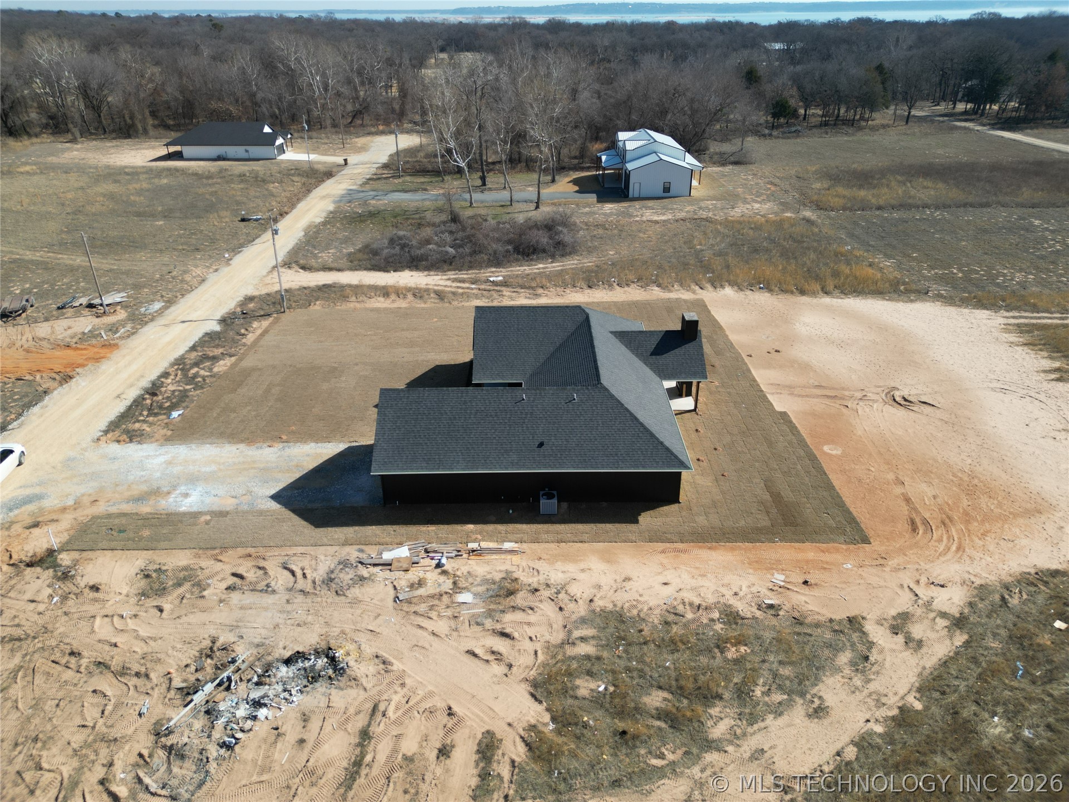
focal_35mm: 24
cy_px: 401
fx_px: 741
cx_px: 534
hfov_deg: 71.6
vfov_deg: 56.8
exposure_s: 1/2500
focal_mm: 6.72
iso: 120
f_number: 1.7
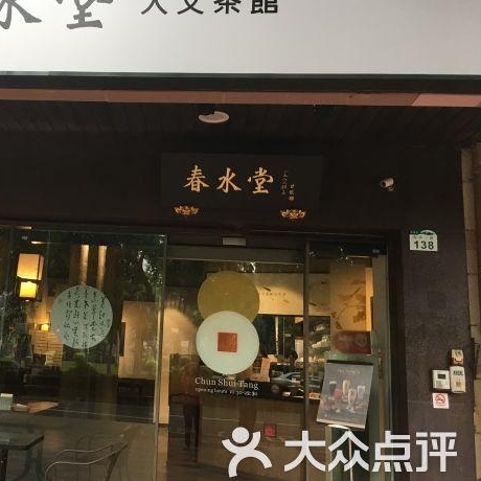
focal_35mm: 39
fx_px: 613
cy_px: 232
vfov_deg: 42.8
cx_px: 118
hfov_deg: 41.5
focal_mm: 4.15
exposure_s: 1/30
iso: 32
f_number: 2.2
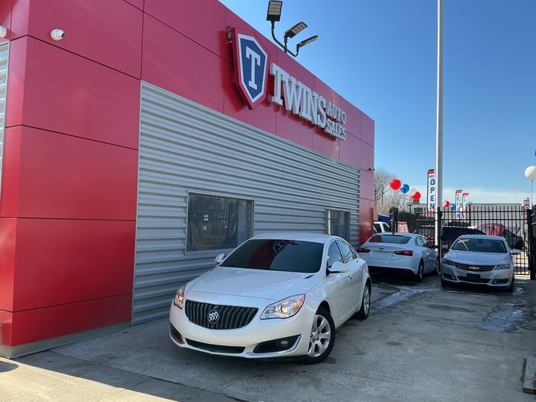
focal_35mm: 29
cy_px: 201
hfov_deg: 61.7
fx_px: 449
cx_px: 268
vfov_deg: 48.2
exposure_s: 1/944
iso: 25
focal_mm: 3
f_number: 1.8
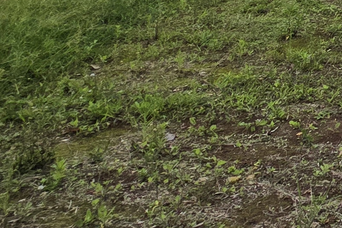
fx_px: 636
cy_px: -157
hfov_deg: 19.9
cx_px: 645
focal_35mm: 67
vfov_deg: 17.3
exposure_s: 1/2000
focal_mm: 2.2
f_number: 2.2
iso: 100
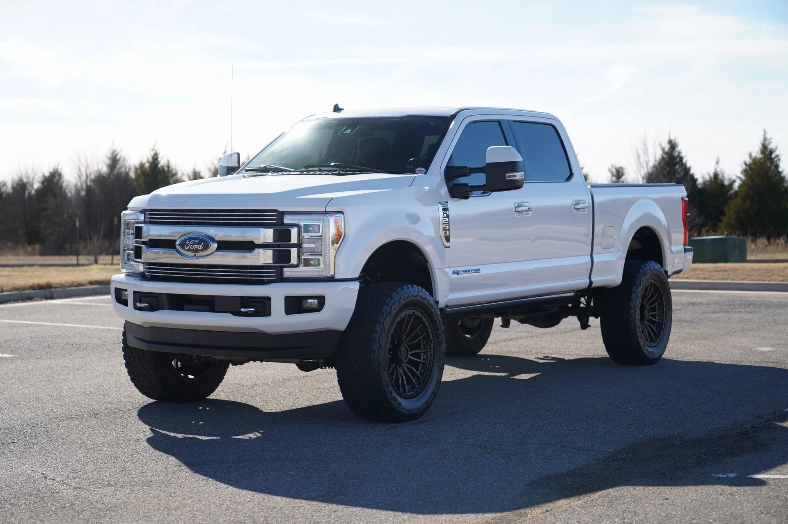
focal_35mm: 70
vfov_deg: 19.4
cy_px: 262
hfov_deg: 28.9
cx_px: 394
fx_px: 1531
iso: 100
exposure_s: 1/500
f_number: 2.8
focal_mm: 70
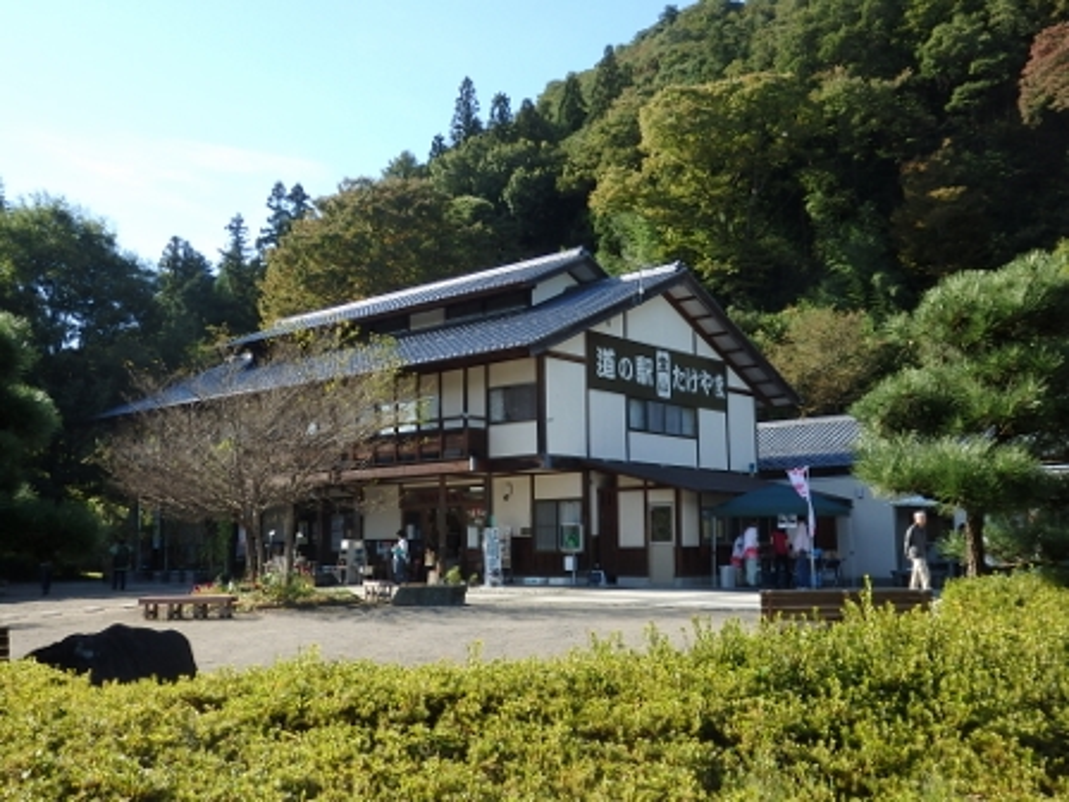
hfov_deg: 55.4
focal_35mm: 33
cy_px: 401
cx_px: 534
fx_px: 1019
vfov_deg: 42.9
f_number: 3.4
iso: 125
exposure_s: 1/500
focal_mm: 6
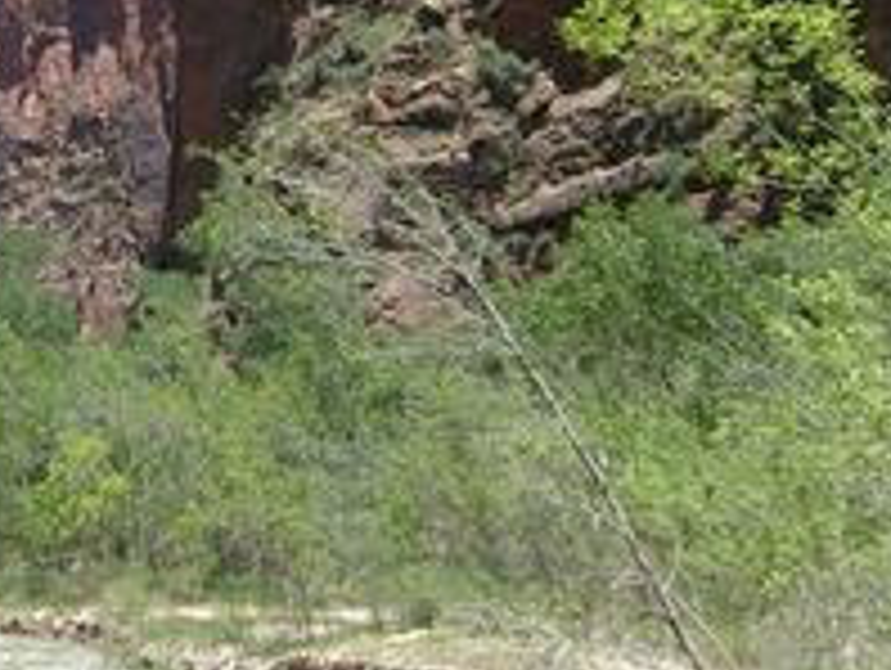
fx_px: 2422
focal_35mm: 94
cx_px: -92
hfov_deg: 19.9
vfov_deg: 15.6
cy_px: 99
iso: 80
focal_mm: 5.8
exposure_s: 1/180
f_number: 7.1
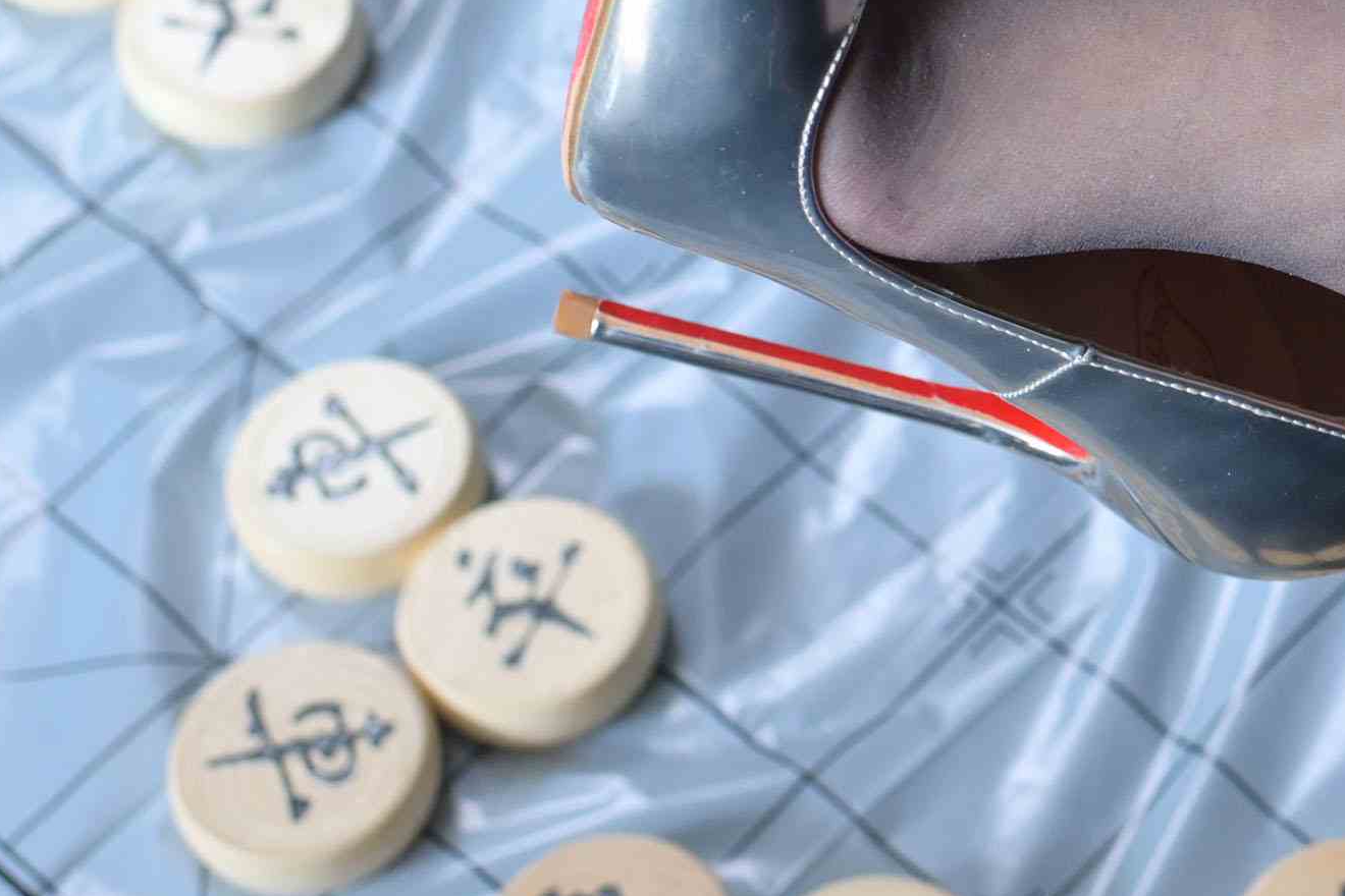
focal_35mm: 122
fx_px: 4558
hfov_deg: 15.9
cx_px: 1794
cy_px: 75
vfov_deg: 11.2
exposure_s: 1/125
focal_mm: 35
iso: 800
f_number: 5
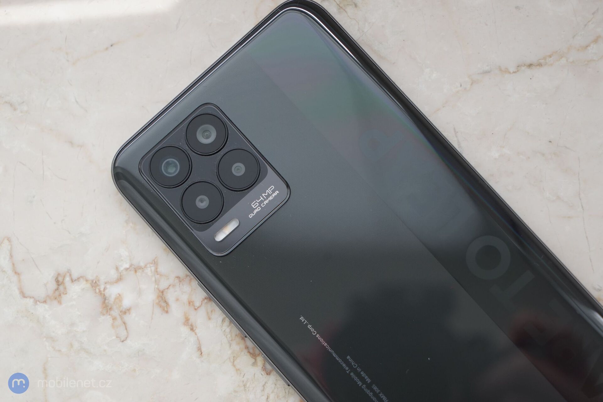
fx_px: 1172
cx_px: 302
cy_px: 201
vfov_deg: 19.5
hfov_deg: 28.8
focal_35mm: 70
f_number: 7.1
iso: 1000
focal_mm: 70
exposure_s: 1/160
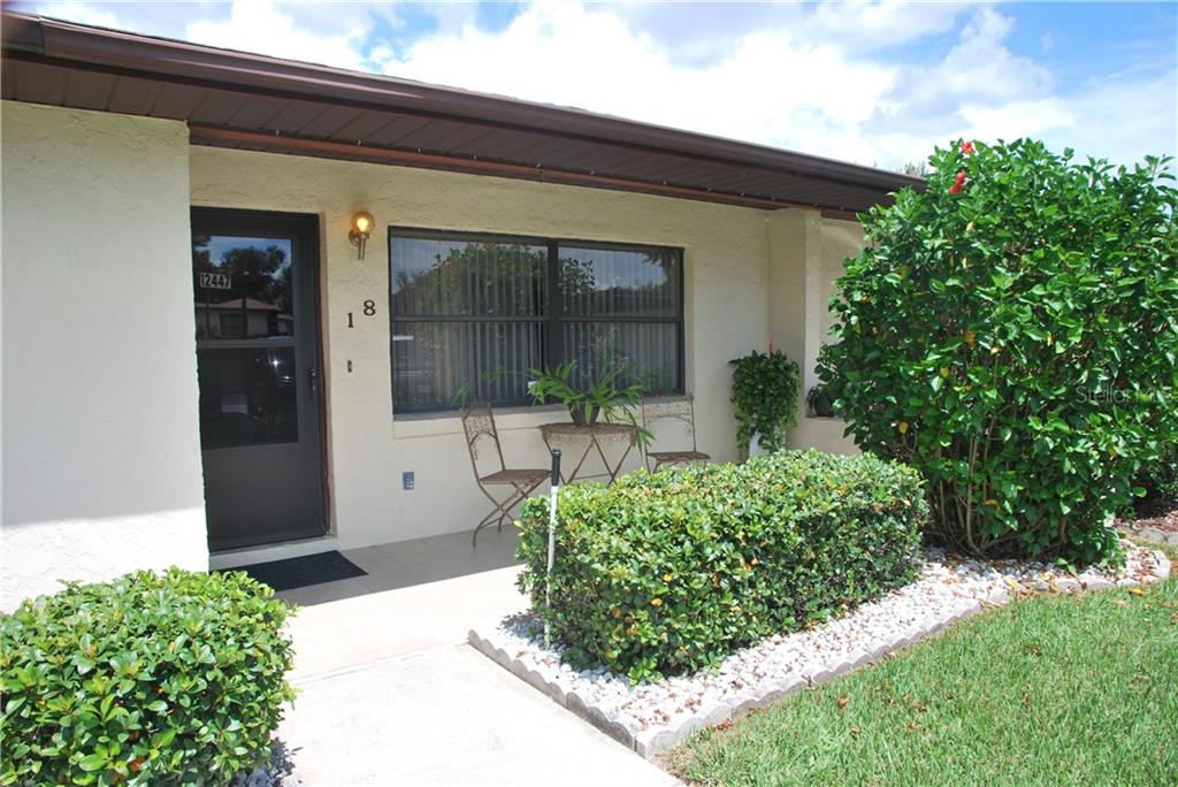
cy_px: 394
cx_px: 589
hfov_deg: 73.7
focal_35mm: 24
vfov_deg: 53.2
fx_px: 786
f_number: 7.1
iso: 100
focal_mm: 16
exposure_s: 1/200
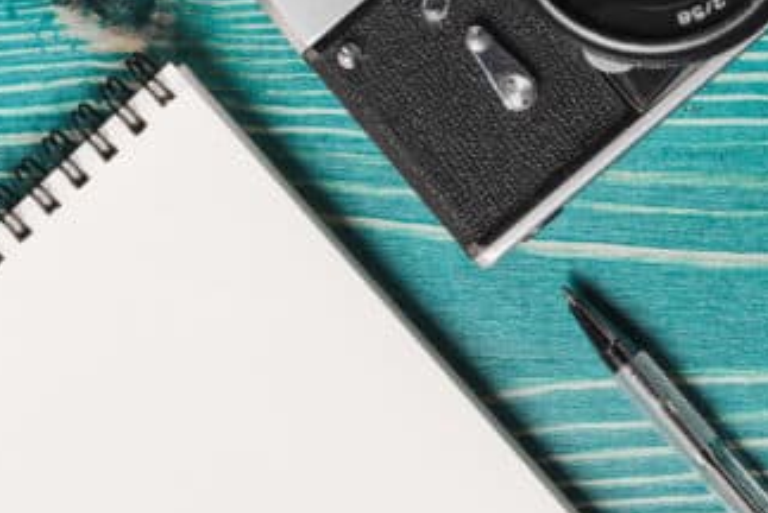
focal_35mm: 167
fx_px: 3566
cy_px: 376
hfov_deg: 11.9
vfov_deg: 8.2
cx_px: 1001
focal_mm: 50
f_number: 7.1
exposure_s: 1/160
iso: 160
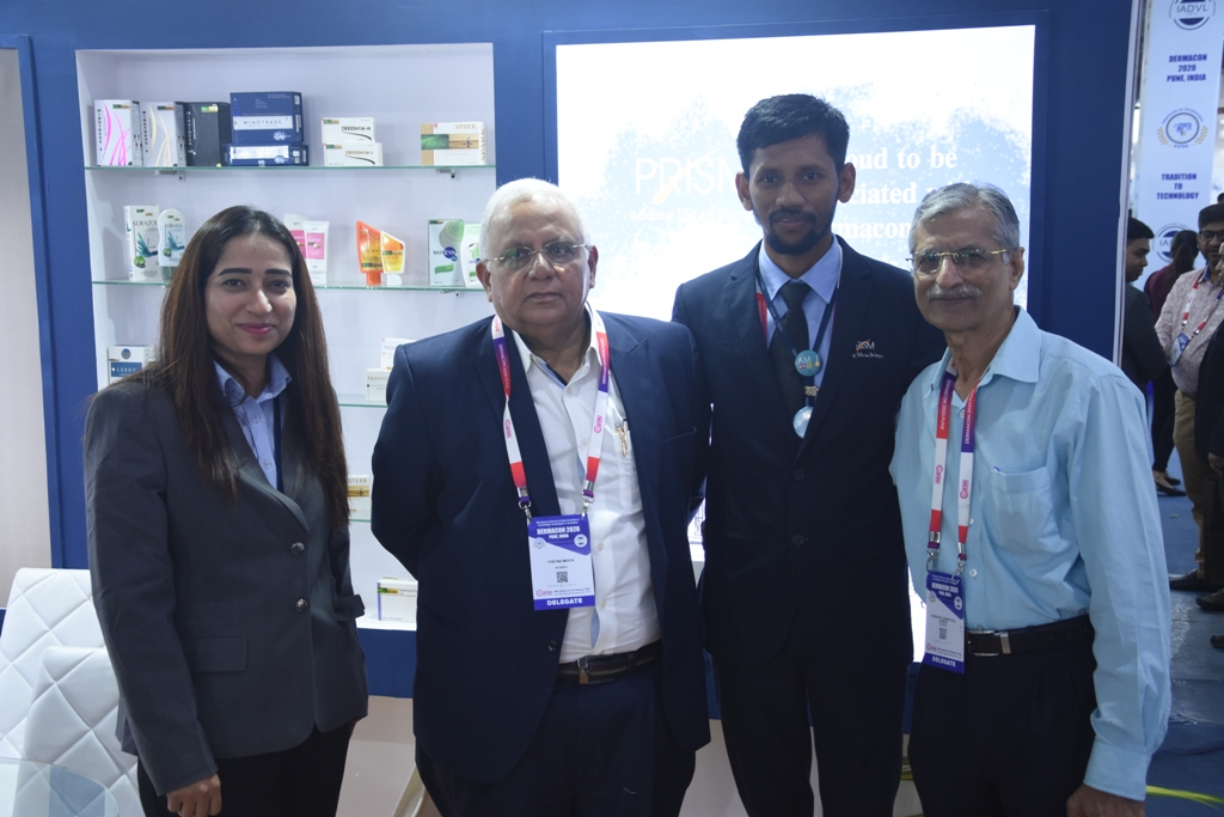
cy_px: 408
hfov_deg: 41.1
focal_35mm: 48
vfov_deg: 28.1
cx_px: 612
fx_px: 1632
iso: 800
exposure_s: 1/100
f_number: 4.5
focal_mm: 32
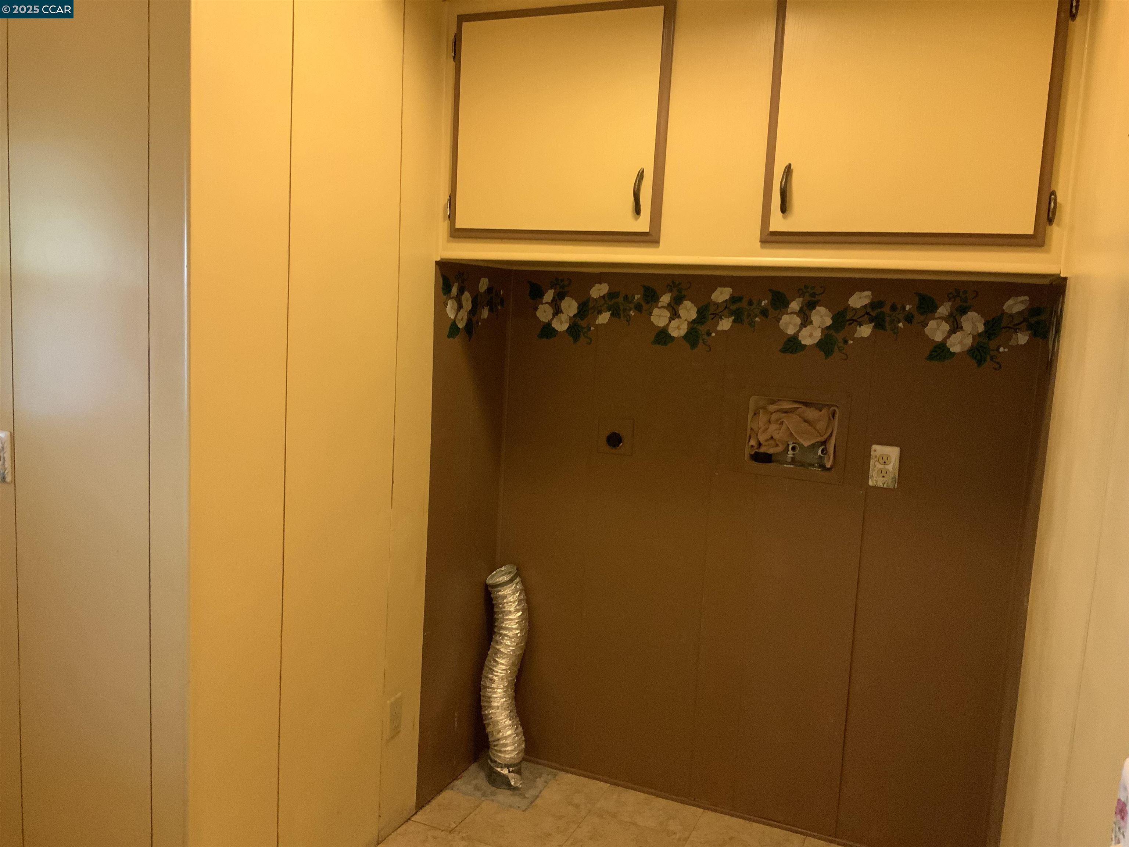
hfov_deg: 61.7
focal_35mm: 29
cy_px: 424
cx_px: 564
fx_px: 946
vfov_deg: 48.2
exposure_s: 1/40
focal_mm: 3
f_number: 1.8
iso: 250
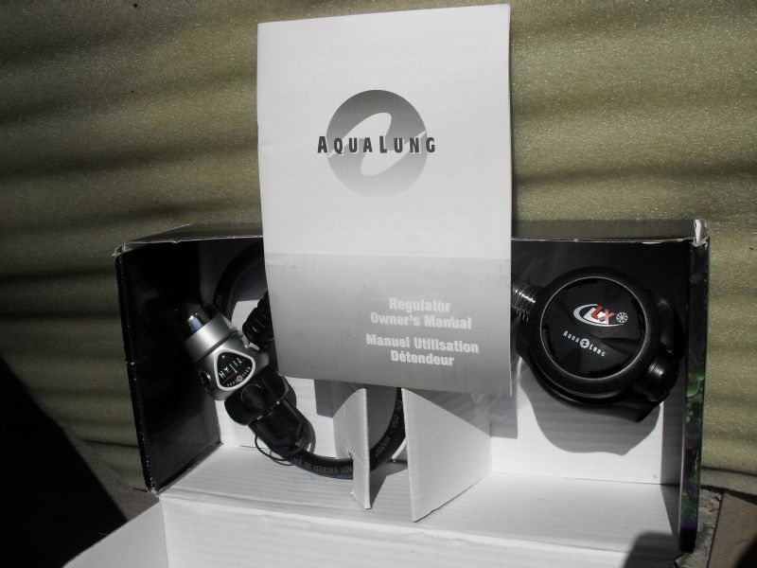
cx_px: 378
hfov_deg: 49.0
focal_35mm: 38
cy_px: 284
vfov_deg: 37.7
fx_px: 831
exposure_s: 1/500
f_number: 8.3
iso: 80
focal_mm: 6.3
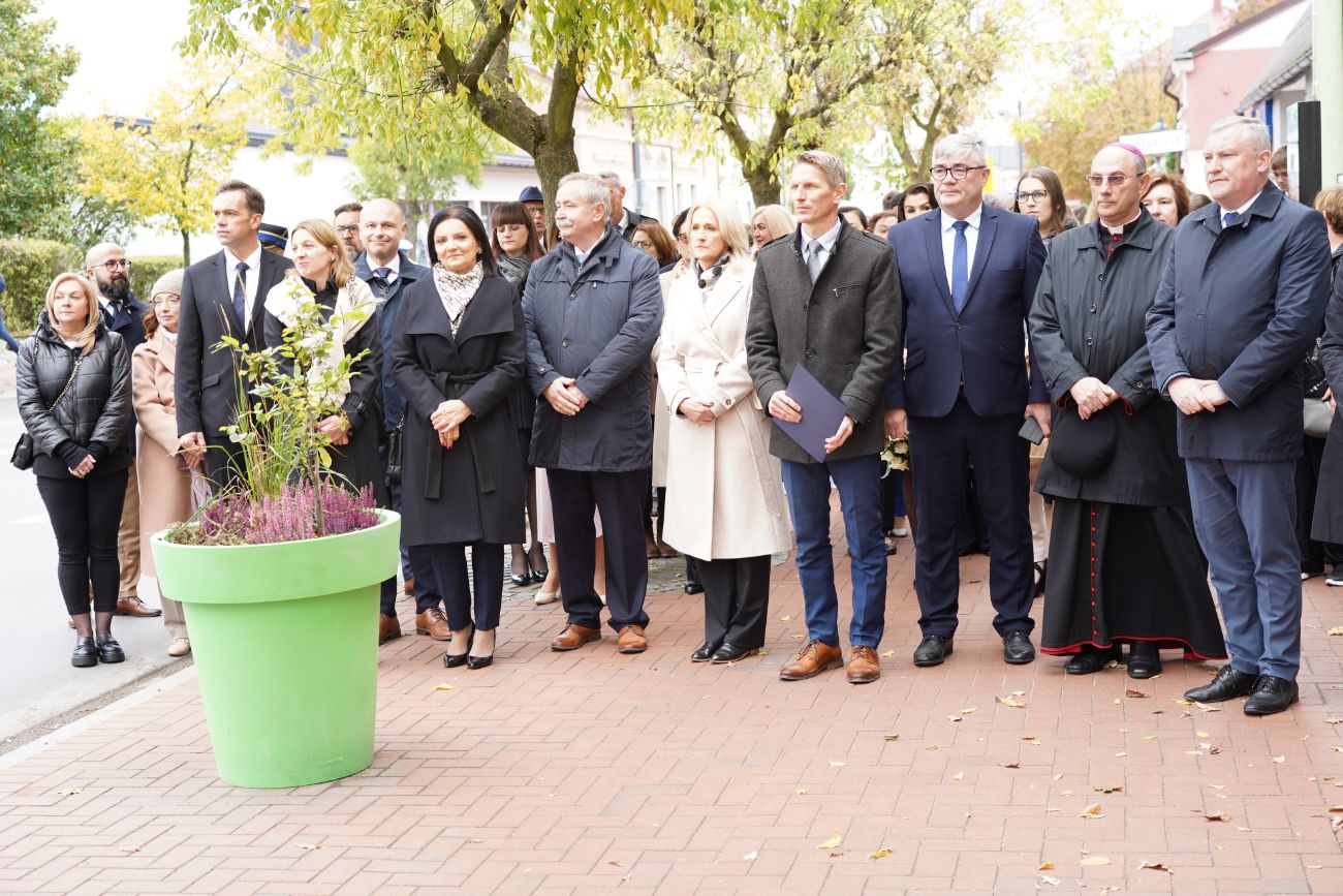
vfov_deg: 26.0
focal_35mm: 52
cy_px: 448
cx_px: 672
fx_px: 1940
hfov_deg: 38.2
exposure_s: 1/100
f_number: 4
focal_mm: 52
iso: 320
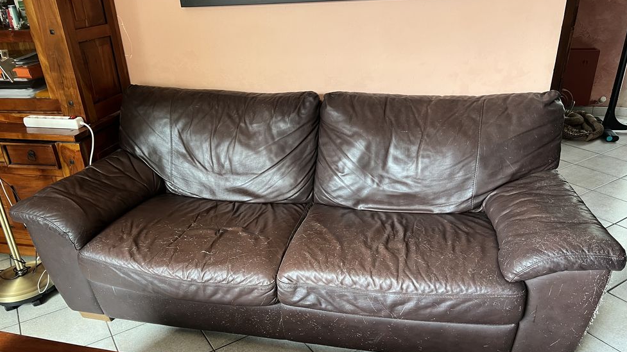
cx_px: 310
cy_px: 212
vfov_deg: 40.0
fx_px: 482
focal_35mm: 29
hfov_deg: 66.1
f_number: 1.5
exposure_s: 1/50
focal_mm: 5.7
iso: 200
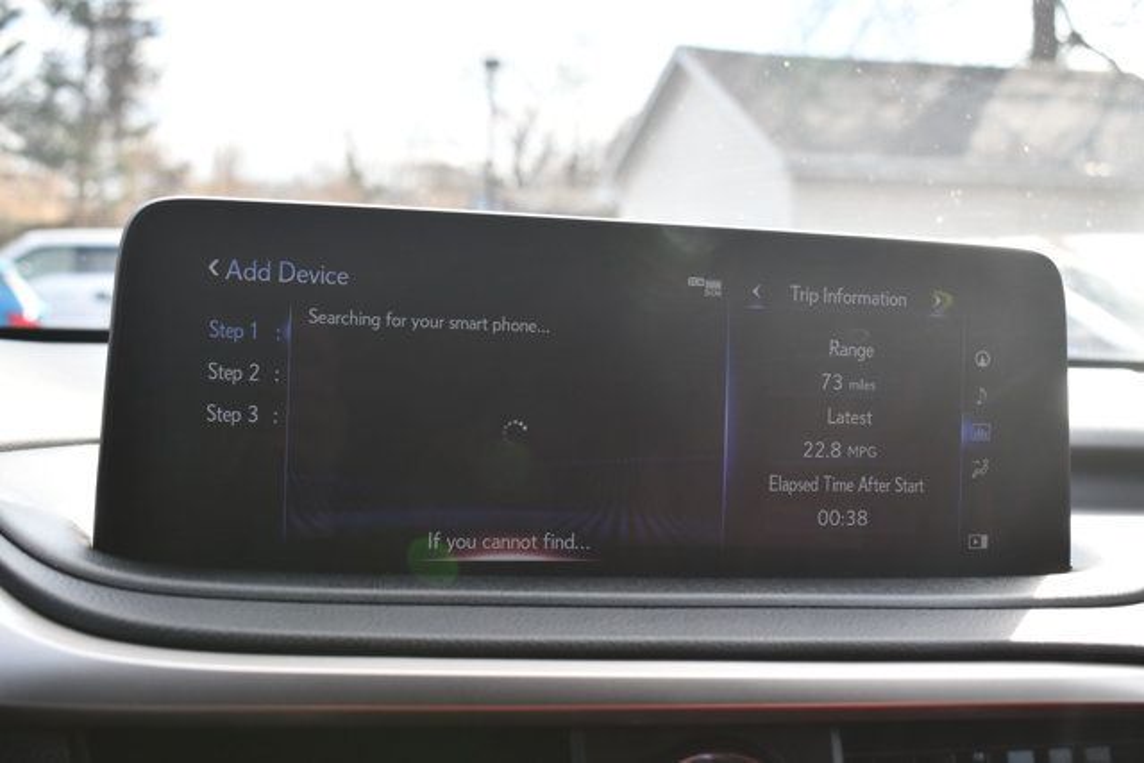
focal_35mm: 43
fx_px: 1367
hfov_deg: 45.4
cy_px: 382
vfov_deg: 31.2
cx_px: 572
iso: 280
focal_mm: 29
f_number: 5.6
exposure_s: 1/250
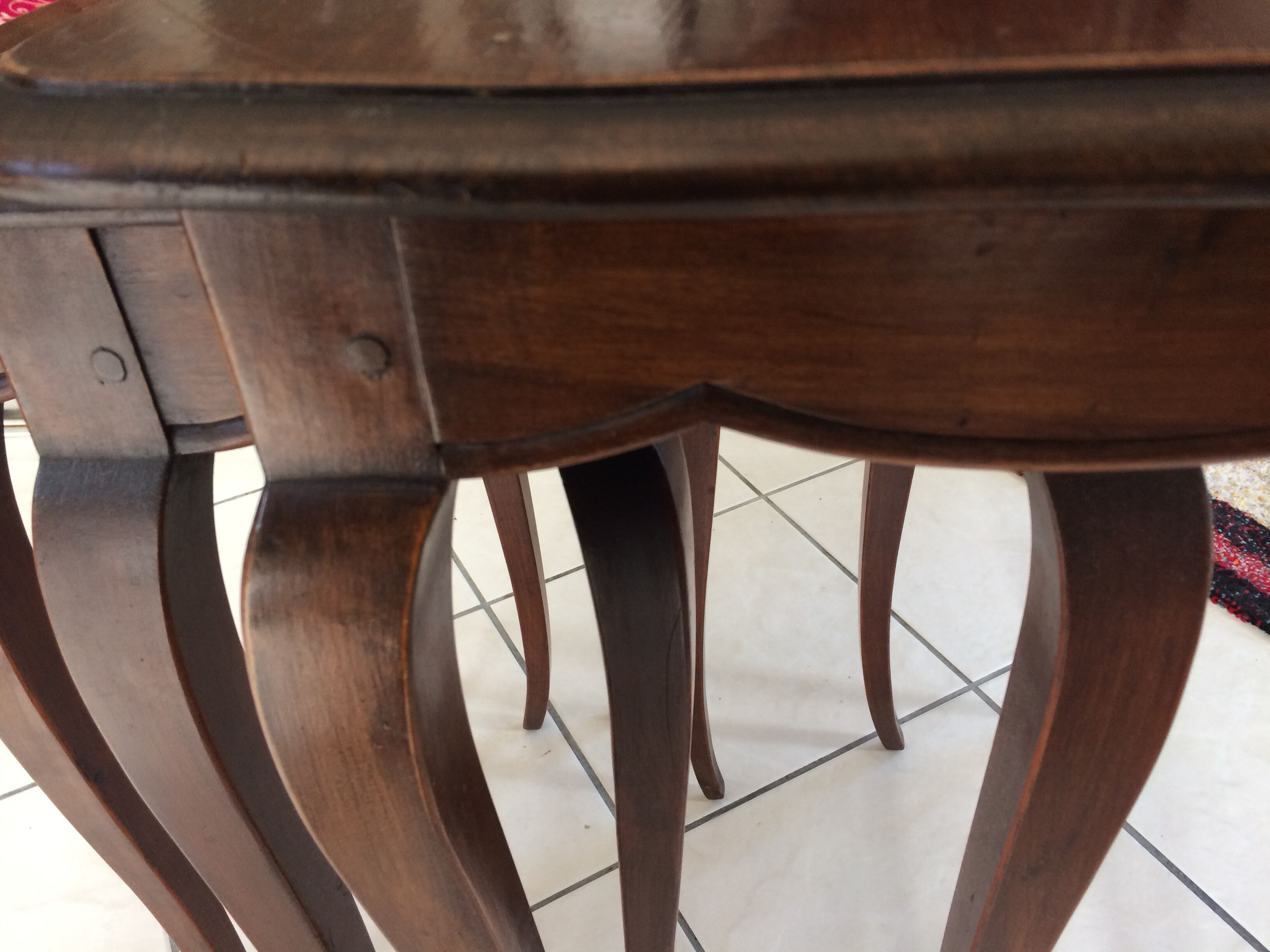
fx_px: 1064
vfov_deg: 48.2
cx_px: 635
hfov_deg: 61.7
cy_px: 476
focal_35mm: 29
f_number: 2.2
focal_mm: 4.15
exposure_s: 1/33
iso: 64
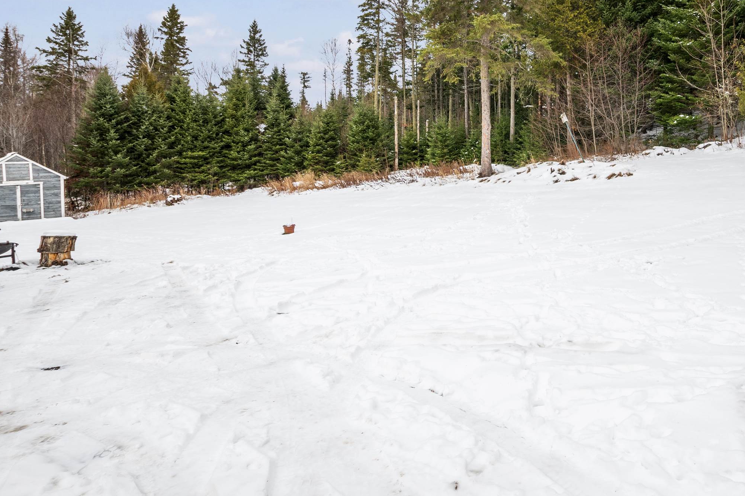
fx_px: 476
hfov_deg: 72.5
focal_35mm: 23
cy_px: 168
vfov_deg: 54.1
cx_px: 527
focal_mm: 10
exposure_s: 1/20
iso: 64
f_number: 8
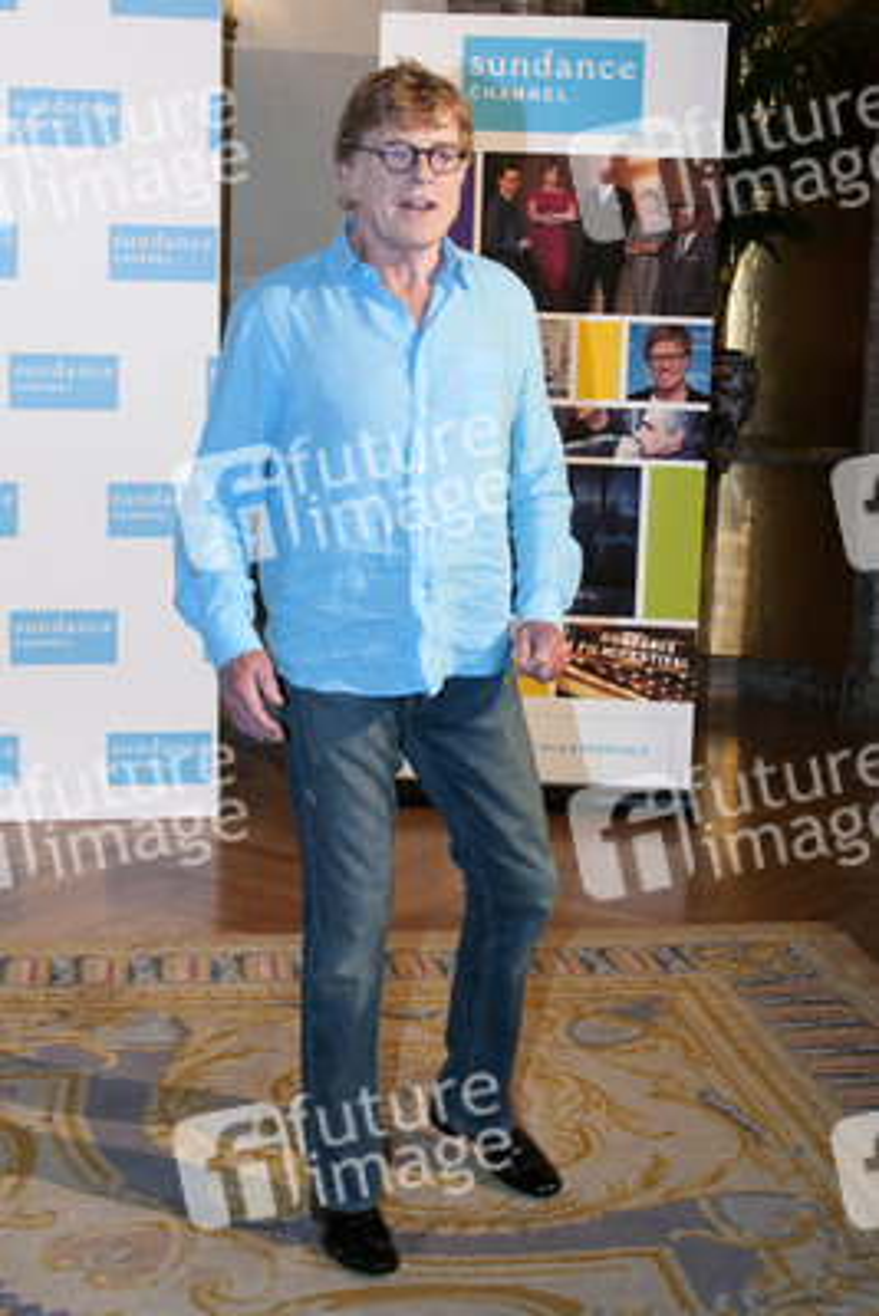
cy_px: 658
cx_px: 440
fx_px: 1427
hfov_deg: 34.2
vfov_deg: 49.5
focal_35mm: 39
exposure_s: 1/200
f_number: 3.2
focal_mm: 26
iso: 800
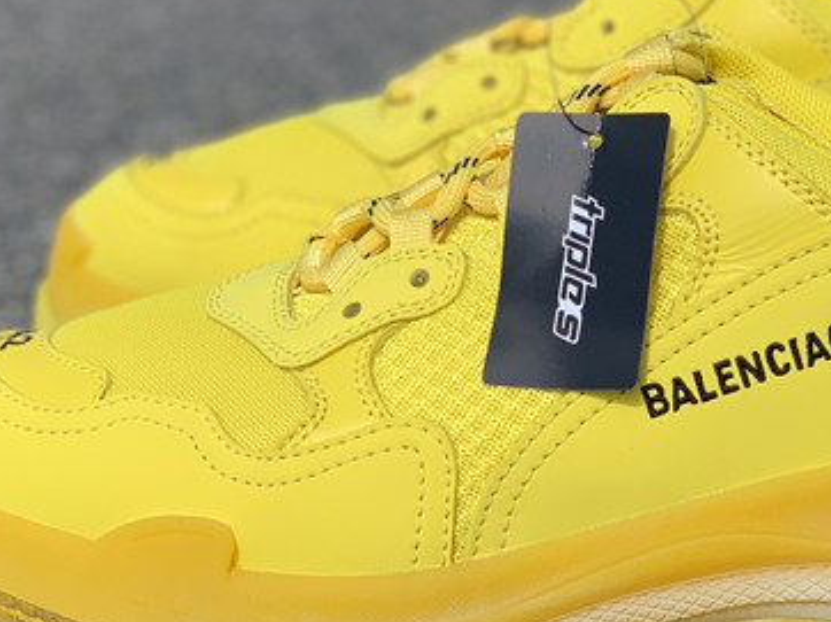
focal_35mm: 115
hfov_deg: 17.1
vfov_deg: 12.9
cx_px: 597
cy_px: 327
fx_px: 2759
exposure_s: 1/1453
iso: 16
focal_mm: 6
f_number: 2.4
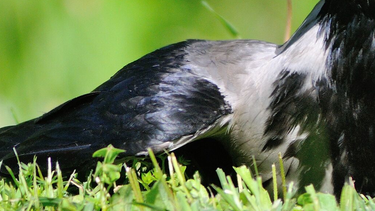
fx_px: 18270
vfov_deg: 0.7
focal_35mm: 1837
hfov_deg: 1.2
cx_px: 350
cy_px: 31
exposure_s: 1/500
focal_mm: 500
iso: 800
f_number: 11
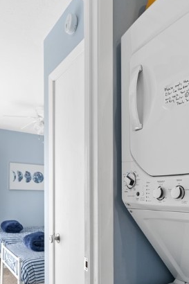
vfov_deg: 58.8
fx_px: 236
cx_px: 132
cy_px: 212
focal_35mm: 30
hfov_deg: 42.7
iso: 800
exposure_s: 1/160
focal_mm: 16
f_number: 4
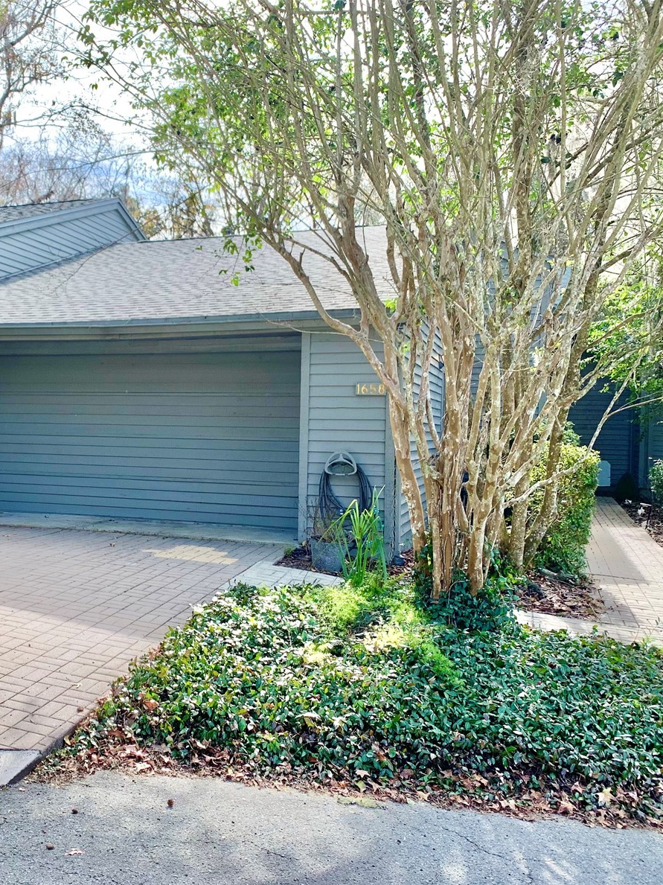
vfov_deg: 52.6
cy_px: 446
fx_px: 894
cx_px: 152
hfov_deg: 39.4
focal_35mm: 35
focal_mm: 4.25
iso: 25
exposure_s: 1/531
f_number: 1.8
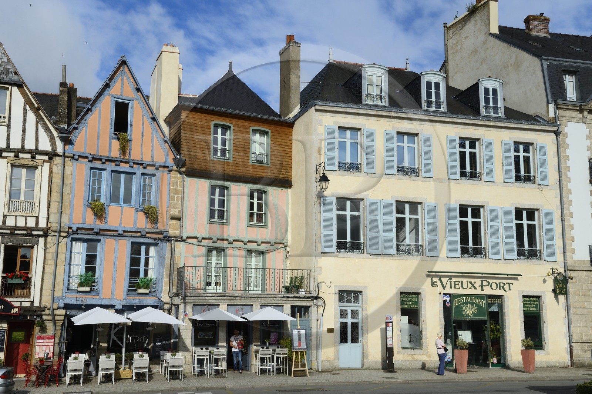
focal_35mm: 44
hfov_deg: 44.5
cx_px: 296
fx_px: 723
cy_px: 197
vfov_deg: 30.5
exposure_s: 1/200
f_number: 18
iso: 200
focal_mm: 44
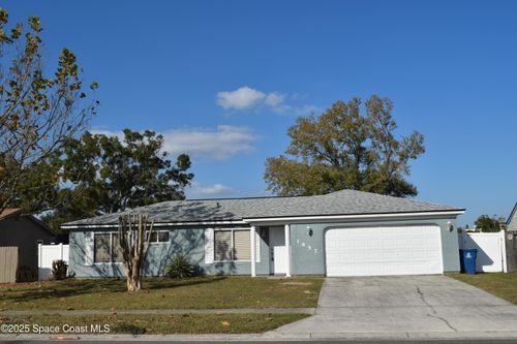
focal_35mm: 36
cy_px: 172
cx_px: 258
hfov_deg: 53.1
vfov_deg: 36.8
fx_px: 517
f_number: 13
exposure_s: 1/640
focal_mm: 24
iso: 200
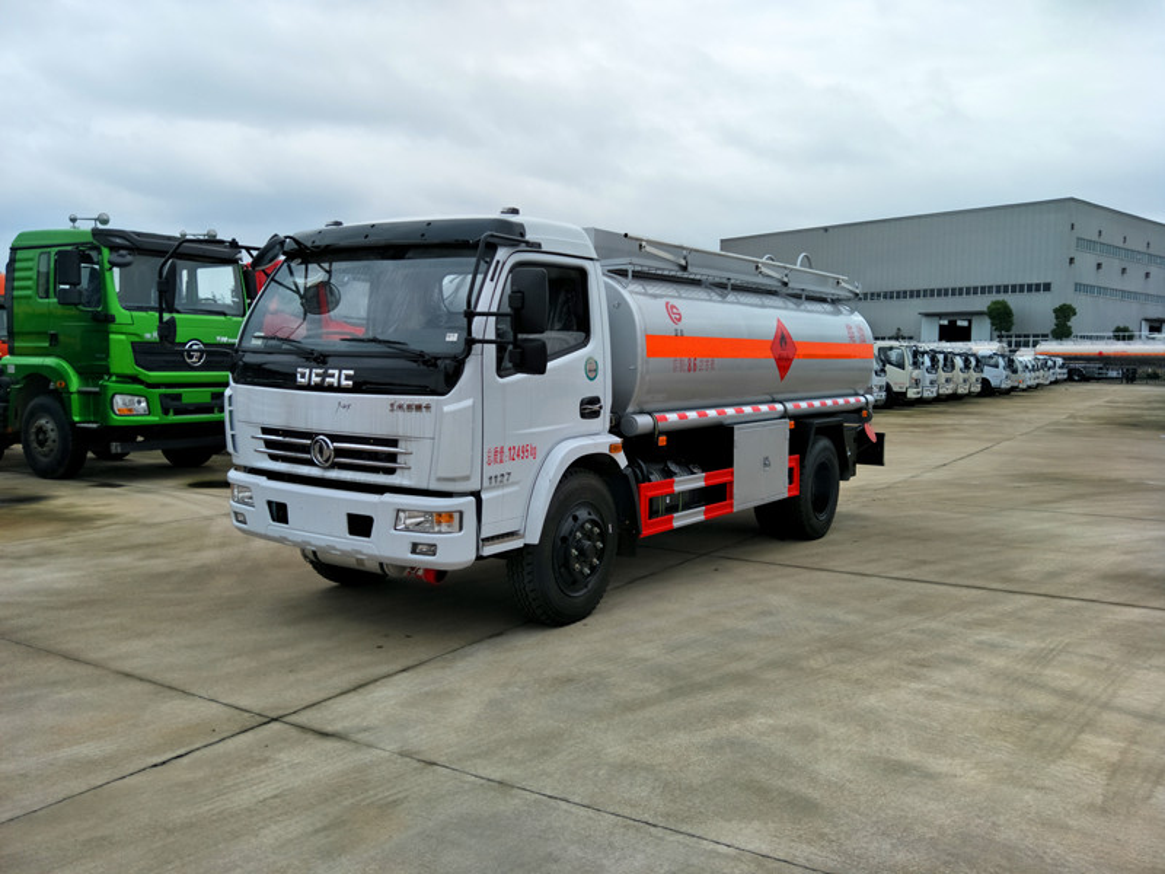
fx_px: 808
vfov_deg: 56.8
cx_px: 582
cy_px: 437
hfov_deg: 71.6
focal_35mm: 24
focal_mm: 4.1
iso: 55
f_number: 1.7
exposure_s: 1/1172
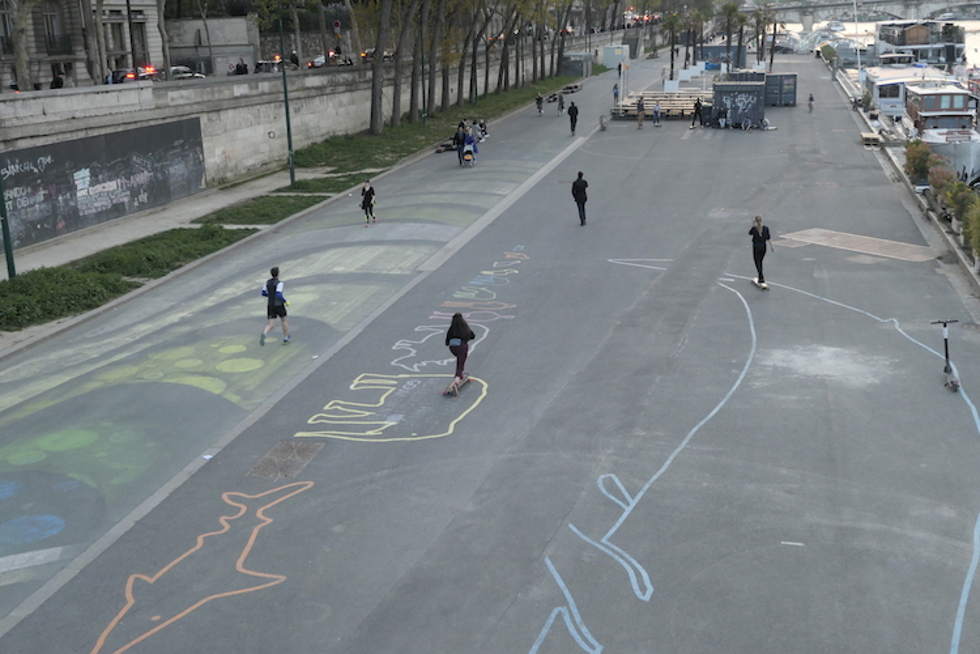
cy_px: 327
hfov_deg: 48.5
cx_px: 490
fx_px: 1089
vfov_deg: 33.4
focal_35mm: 40
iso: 1000
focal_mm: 14.7
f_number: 3.9
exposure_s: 1/80
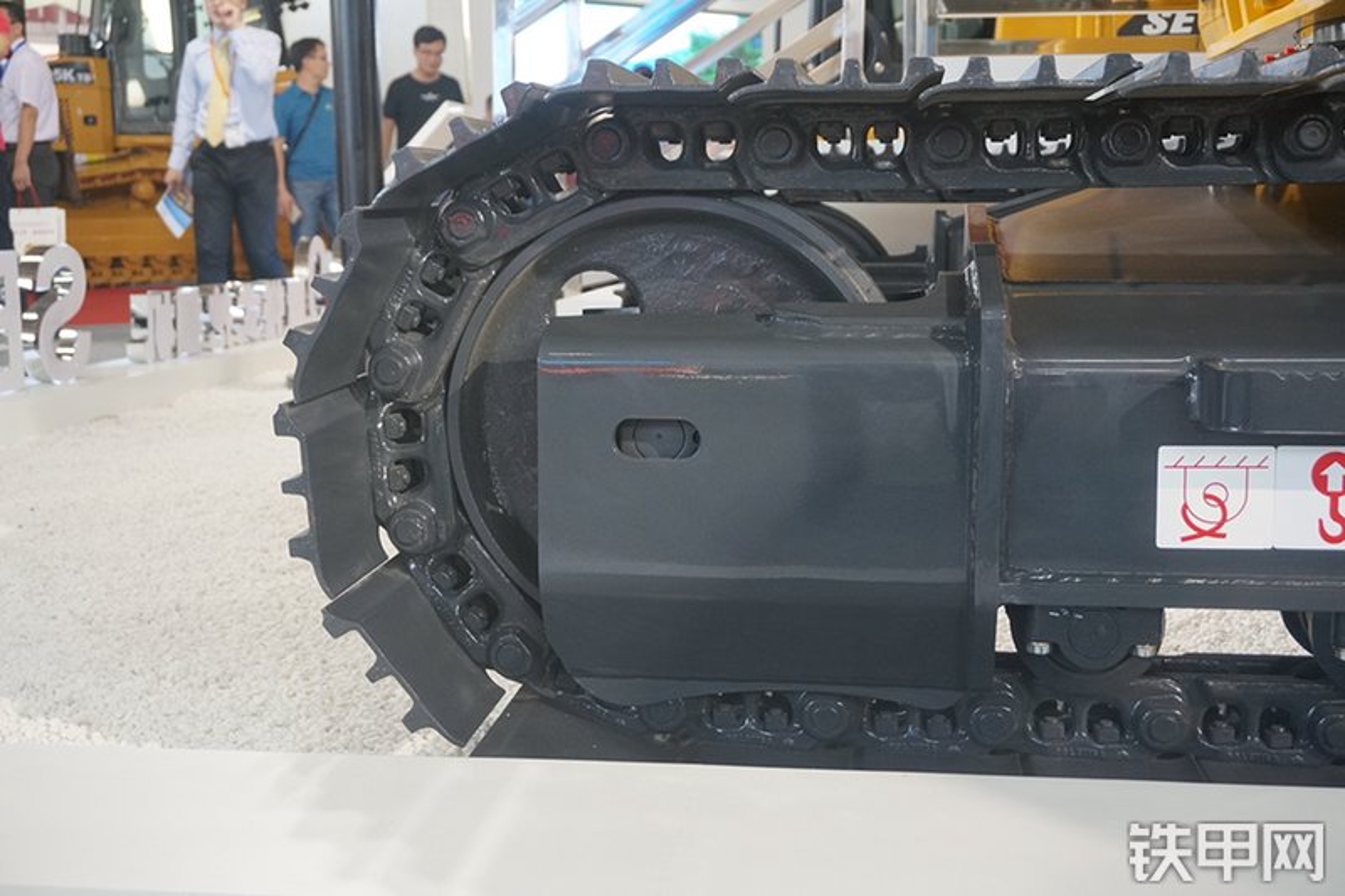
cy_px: 448
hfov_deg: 45.0
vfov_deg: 30.8
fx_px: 1625
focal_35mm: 44
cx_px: 672
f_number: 4.5
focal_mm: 29
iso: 640
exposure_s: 1/60
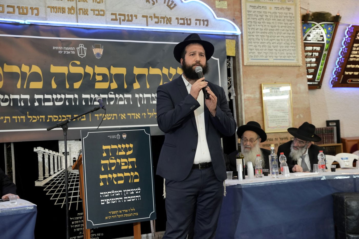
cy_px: 120
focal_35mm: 54
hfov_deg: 36.7
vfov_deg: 24.9
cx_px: 180
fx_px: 541
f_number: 4
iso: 1600
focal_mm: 54.3
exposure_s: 1/200
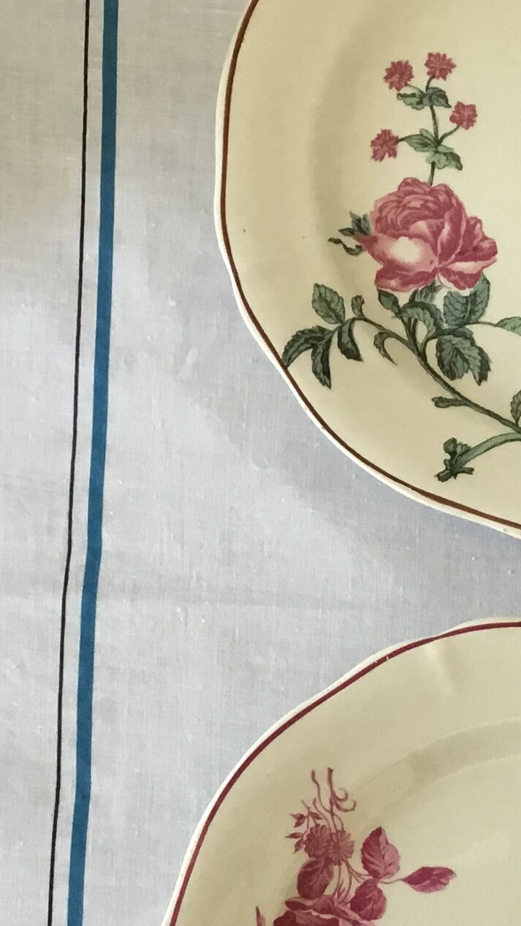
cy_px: 611
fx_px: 2136
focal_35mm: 87
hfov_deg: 13.9
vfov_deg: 24.3
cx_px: 298
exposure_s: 1/33
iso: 40
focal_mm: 3.3
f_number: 2.4
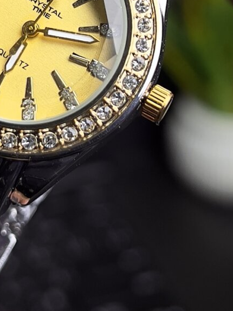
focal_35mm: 116
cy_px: 44
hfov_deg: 12.7
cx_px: 47
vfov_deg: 16.8
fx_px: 1042
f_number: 1.5
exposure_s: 1/374
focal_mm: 5.7
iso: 50
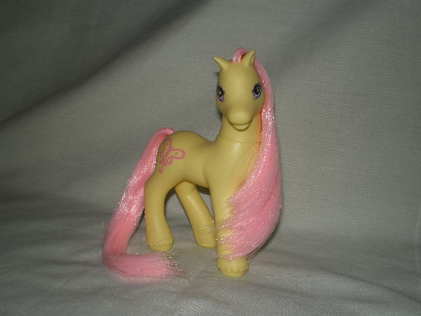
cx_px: 210
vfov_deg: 37.7
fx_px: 462
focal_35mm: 38
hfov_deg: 49.0
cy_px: 158
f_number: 4.6
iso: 64
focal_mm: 6.3
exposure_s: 1/30
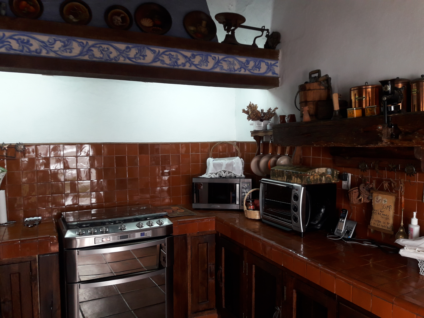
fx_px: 343
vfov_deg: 49.7
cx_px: 212
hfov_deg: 63.4
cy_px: 159
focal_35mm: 28
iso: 80
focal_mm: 3.7
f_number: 1.9
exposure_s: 1/40
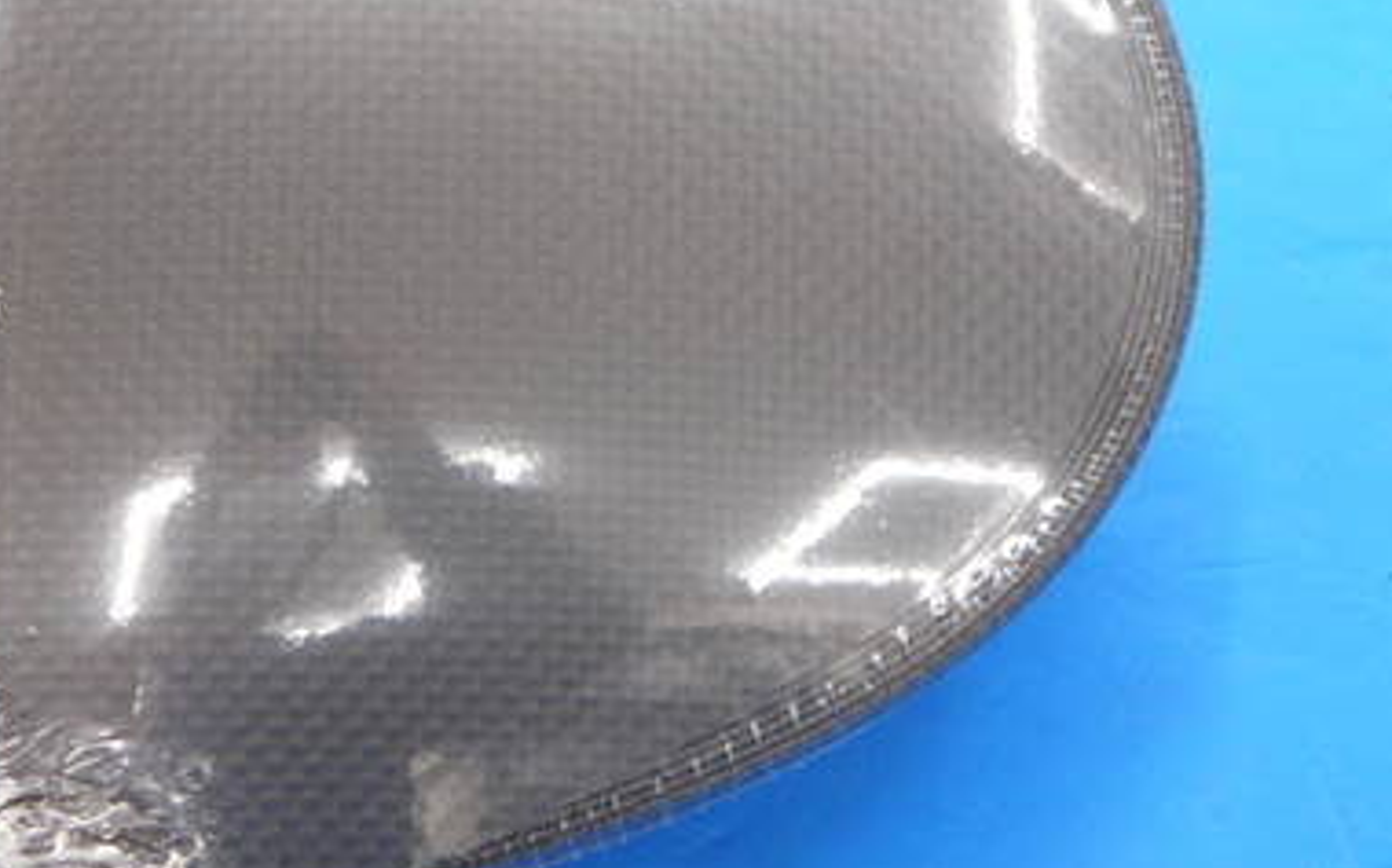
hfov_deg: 13.9
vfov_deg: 8.7
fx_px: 5687
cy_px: 216
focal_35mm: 150
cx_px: 538
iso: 800
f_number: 5.6
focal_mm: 42
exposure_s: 1/80
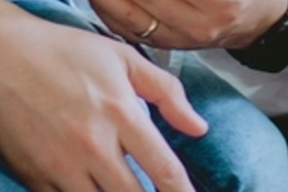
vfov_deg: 3.5
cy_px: -320
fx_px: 3093
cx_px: 422
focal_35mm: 387
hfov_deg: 5.3
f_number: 2.2
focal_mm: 50
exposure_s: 1/125
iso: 400
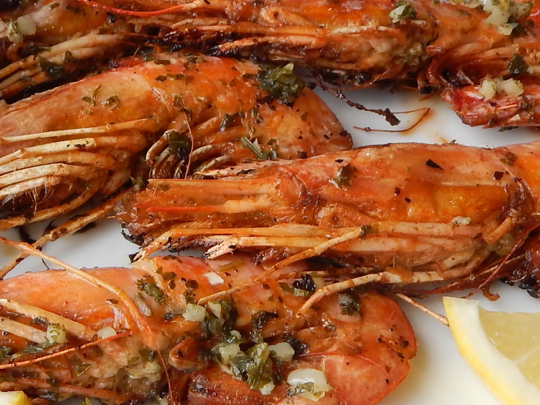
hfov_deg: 67.2
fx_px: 406
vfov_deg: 53.0
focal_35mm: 26
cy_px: 186
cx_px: 253
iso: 125
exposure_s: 1/100
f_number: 3
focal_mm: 4
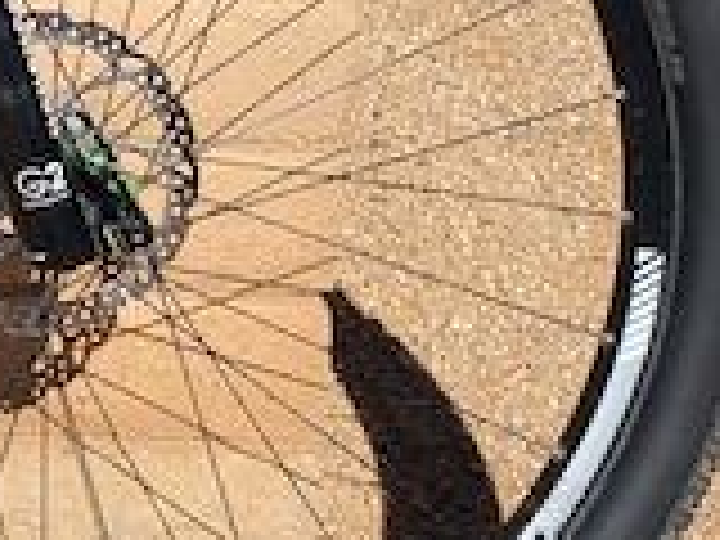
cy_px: -310
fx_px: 2704
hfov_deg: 12.4
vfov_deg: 10.9
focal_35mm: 130
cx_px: -932
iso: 40
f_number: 1.8
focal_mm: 5.4
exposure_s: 1/3083
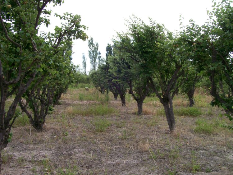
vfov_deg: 39.7
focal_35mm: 36
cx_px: 116
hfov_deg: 51.3
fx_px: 242
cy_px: 88
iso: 80
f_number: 4.8
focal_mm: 6
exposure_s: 1/279
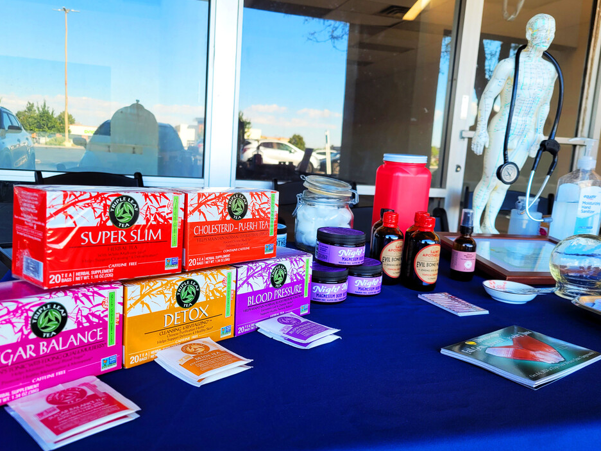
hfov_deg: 61.5
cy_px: 230
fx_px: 504
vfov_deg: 48.2
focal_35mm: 29
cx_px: 269
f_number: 1.8
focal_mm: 5.4
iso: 40
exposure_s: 1/165
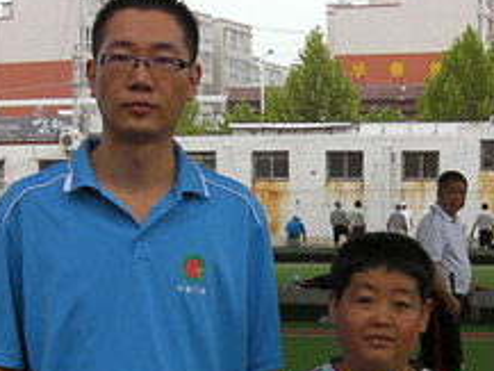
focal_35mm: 105
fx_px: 1499
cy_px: 298
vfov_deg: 14.0
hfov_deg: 18.7
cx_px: 269
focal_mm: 6.8
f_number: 3.5
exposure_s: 1/100
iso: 50
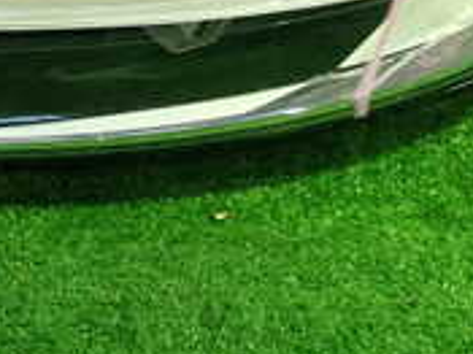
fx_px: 1406
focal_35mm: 103
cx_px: 149
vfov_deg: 13.7
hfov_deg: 19.0
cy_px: -124
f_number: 2.3
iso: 250
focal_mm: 5.4
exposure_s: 1/30
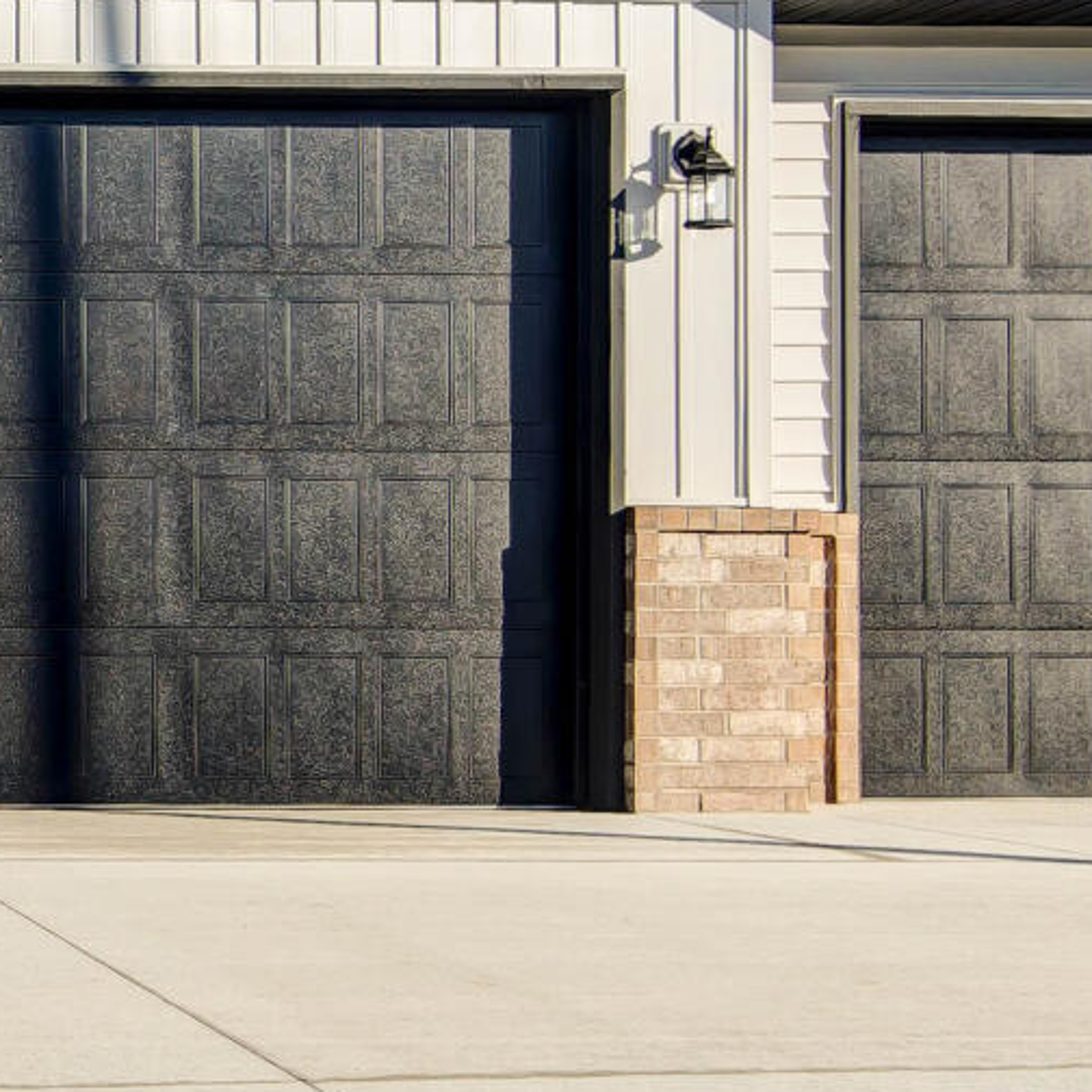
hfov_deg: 17.5
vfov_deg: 19.1
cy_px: 535
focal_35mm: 91
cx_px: -455
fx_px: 3248
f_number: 6.3
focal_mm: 18
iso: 100
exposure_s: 1/800
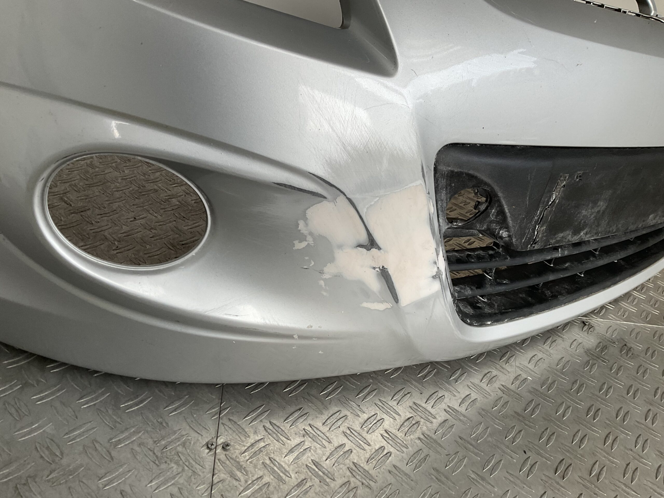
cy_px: 249
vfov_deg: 48.2
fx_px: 556
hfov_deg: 61.7
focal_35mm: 29
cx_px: 332
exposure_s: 1/50
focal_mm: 3
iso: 40
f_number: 1.8
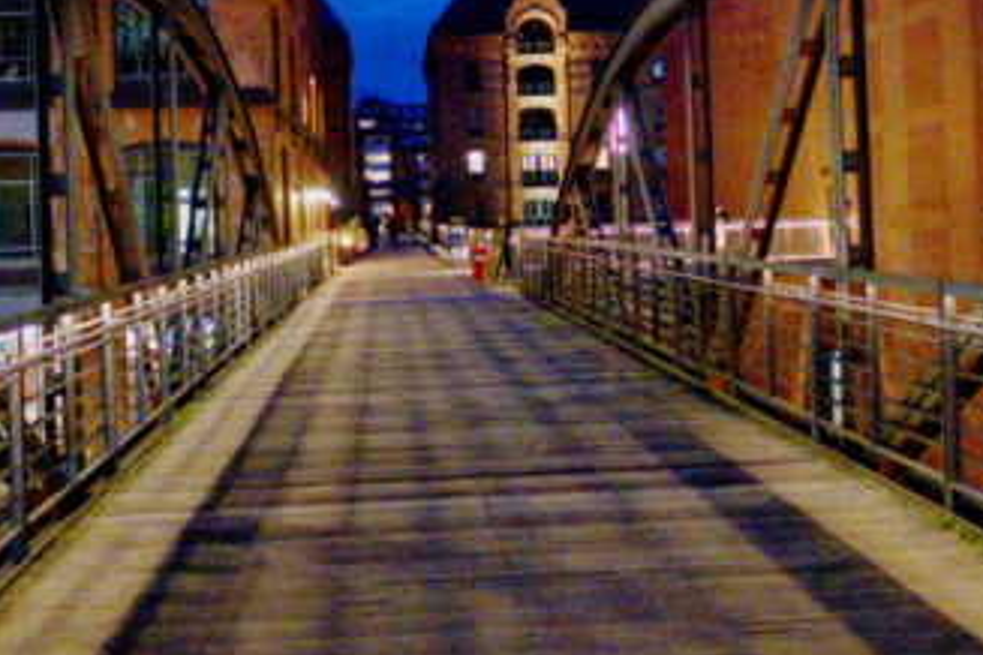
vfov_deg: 30.1
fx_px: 1201
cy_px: 180
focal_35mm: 44
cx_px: 463
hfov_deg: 44.5
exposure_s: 1/200
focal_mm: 16
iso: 12800
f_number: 1.4
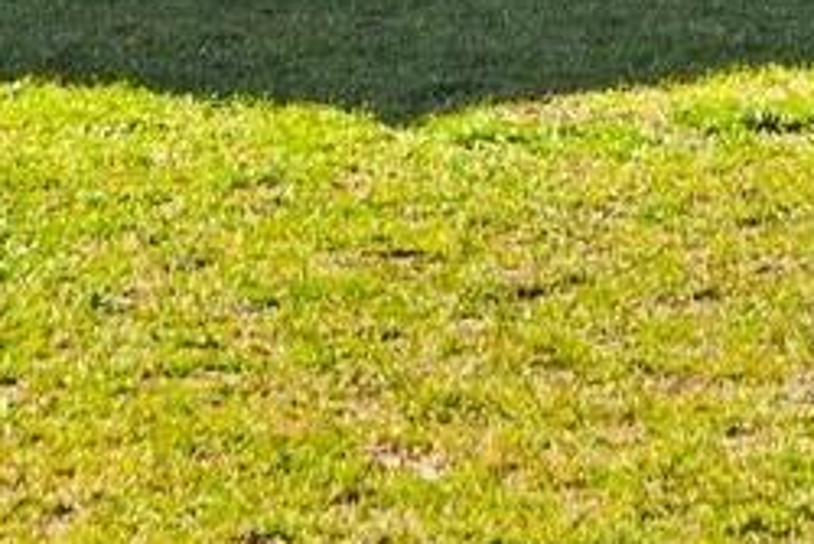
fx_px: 4412
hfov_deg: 10.5
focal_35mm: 195
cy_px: -907
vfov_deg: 6.6
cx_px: 583
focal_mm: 30
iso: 100
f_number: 8
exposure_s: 1/250
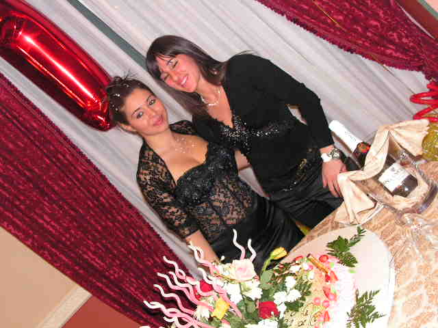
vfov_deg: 27.5
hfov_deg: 36.2
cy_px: 164
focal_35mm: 53
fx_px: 671
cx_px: 219
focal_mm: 8.9
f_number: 3.2
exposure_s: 1/60
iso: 200
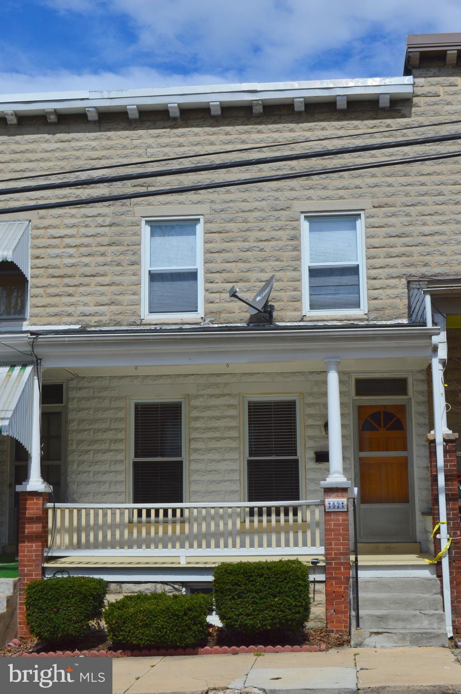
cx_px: 230
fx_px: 981
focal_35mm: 51
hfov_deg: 26.4
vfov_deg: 38.9
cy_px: 347
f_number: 11
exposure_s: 1/500
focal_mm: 34
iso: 200
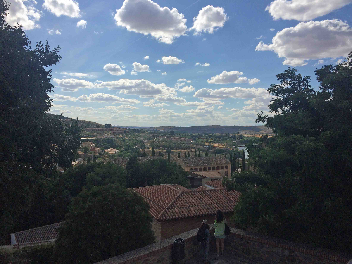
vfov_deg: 48.2
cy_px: 132
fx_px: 295
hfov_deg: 61.7
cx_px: 176
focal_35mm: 29
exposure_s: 1/8264
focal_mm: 4.15
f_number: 2.2
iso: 40
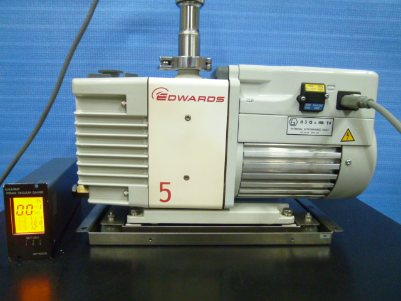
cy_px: 150
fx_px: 278
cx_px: 200
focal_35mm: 24
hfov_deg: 71.6
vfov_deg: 56.8
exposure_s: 1/25
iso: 400
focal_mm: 4.3
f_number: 2.2
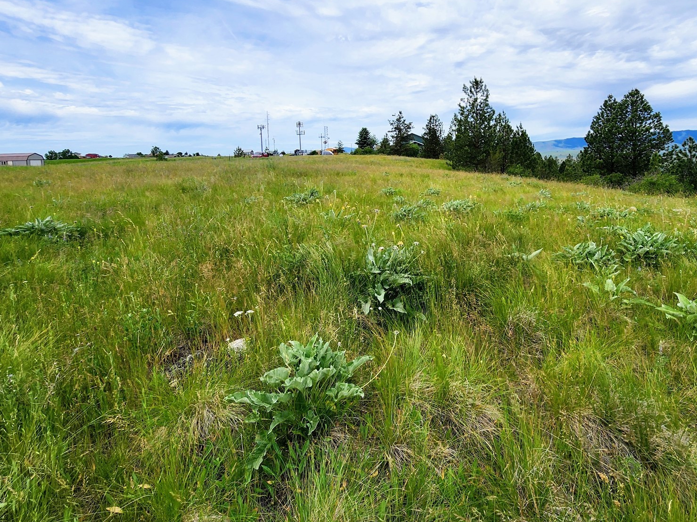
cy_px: 176
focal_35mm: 18
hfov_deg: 86.5
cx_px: 422
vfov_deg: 69.6
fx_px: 362
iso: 50
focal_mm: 2.2
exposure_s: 1/3109
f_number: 2.2
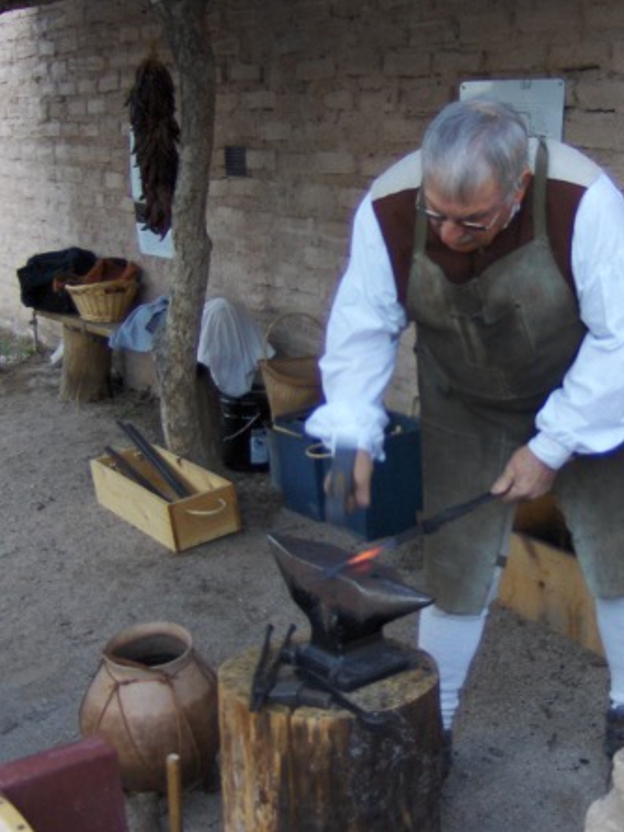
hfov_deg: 30.5
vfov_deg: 40.4
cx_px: 438
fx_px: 1130
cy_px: 418
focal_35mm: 47
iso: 128
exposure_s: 1/141
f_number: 2.8
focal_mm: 7.5
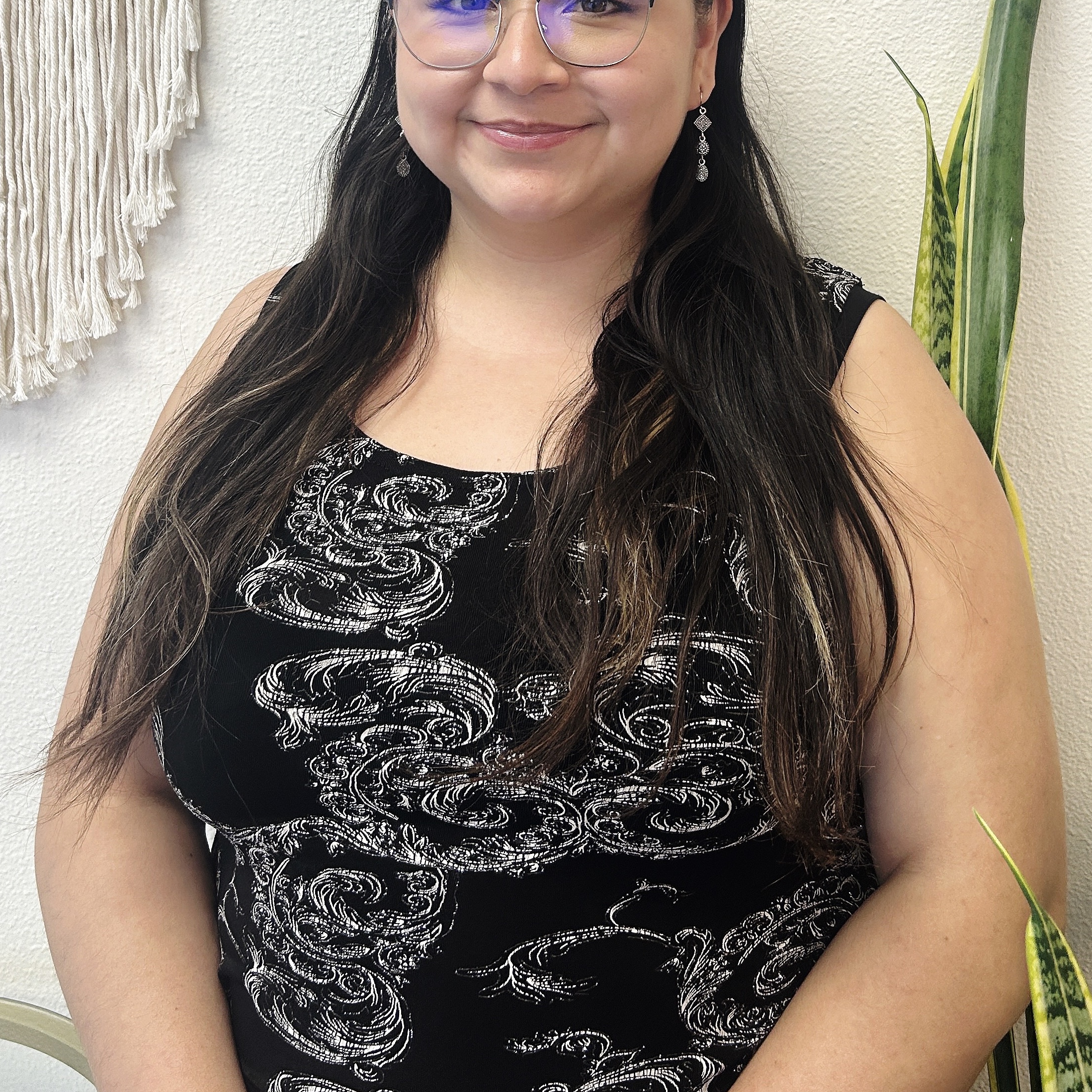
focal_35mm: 31
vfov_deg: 51.9
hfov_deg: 52.5
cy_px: 400
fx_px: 1106
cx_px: 543
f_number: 1.5
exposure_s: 1/120
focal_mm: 5.7
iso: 100
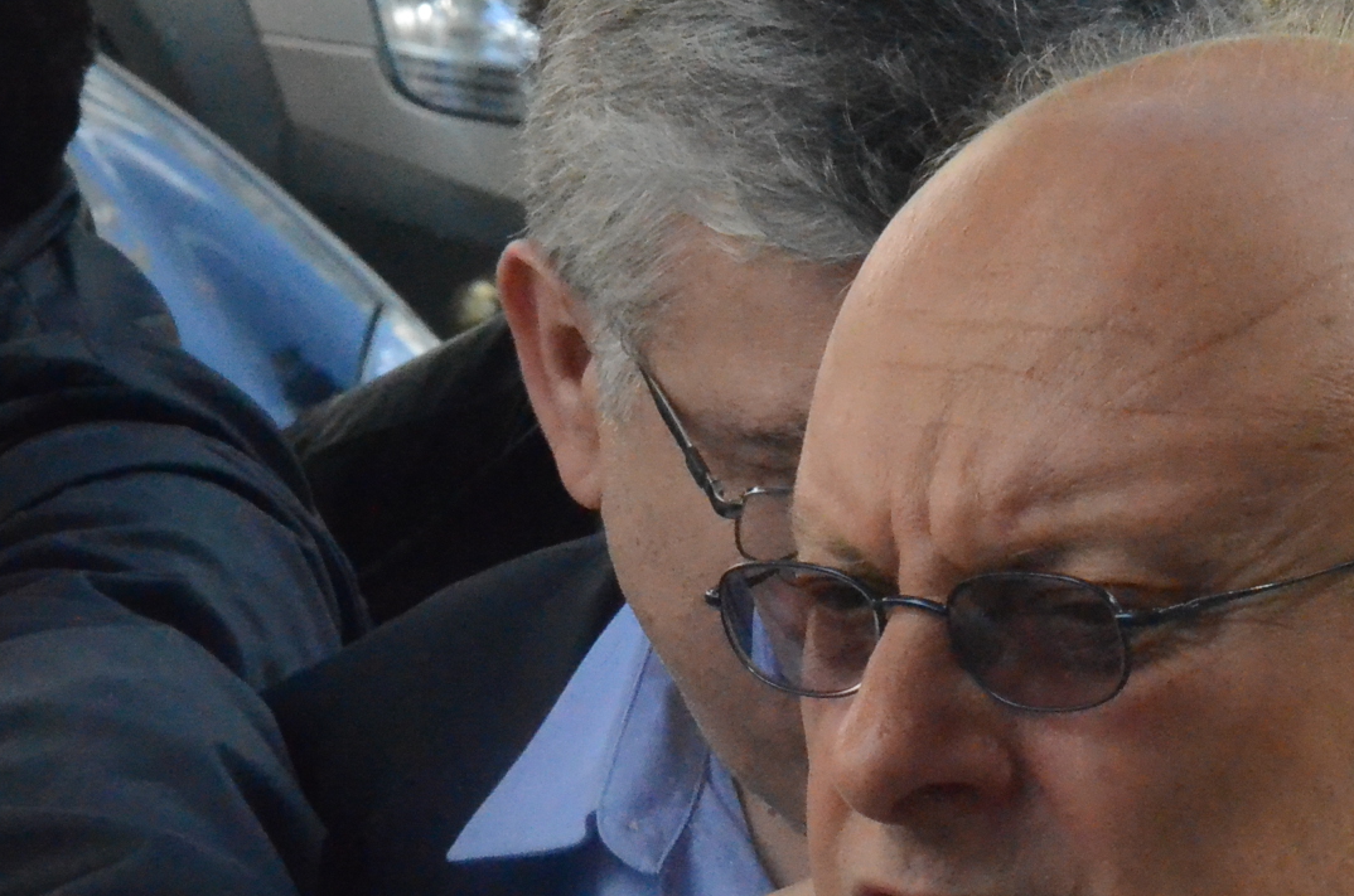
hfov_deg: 8.6
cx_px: 548
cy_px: 962
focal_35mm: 241
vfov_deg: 5.7
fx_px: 9044
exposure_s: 1/1000
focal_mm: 70
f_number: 16
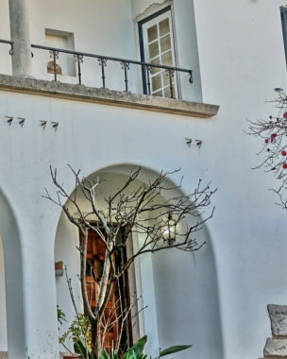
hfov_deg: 13.1
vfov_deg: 16.5
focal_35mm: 116
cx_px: 3
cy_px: 73
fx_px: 1232
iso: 100
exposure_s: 1/100
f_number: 2.8
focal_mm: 10.59
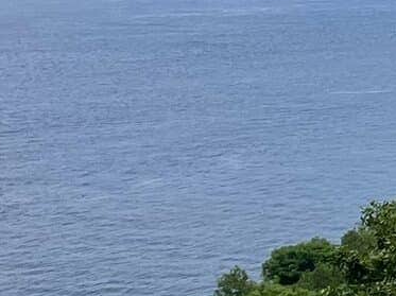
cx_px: 578
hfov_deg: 13.9
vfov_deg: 10.7
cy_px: -119
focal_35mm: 134
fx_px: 1531
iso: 50
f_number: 1.6
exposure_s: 1/7353
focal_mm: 5.1
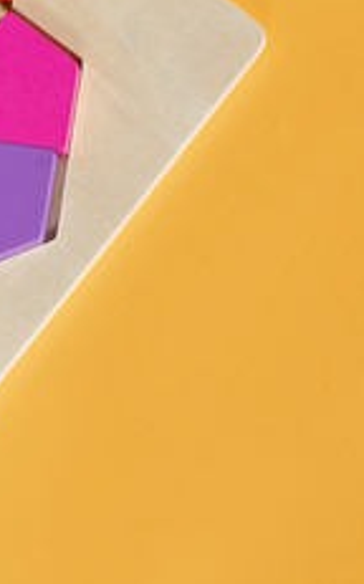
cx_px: -168
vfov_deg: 8.0
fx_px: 4150
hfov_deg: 5.0
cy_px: -116
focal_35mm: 261
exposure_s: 1/200
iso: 100
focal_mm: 91
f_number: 9
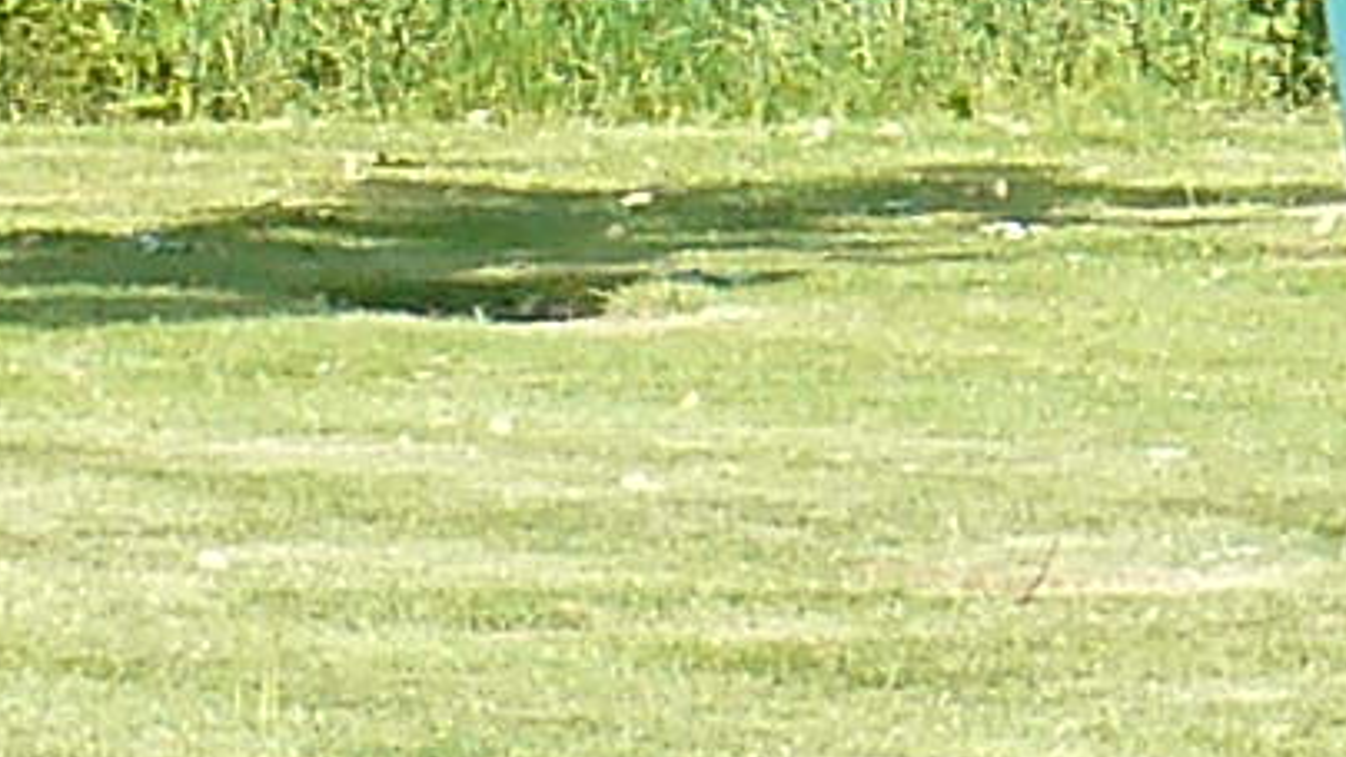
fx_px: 31307
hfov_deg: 2.4
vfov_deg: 1.4
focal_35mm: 877
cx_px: -2233
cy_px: -1962
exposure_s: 1/250
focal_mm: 17.7
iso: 100
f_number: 4
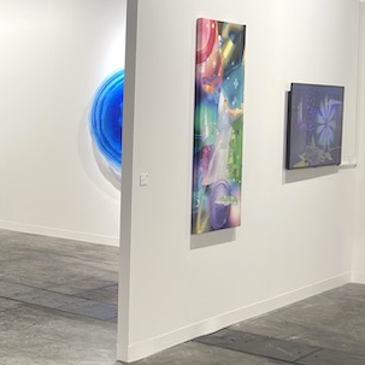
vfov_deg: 24.5
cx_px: -171
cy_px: 122
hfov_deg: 21.1
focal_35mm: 70
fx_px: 835
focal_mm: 6.86
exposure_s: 1/100
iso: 125
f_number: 1.78
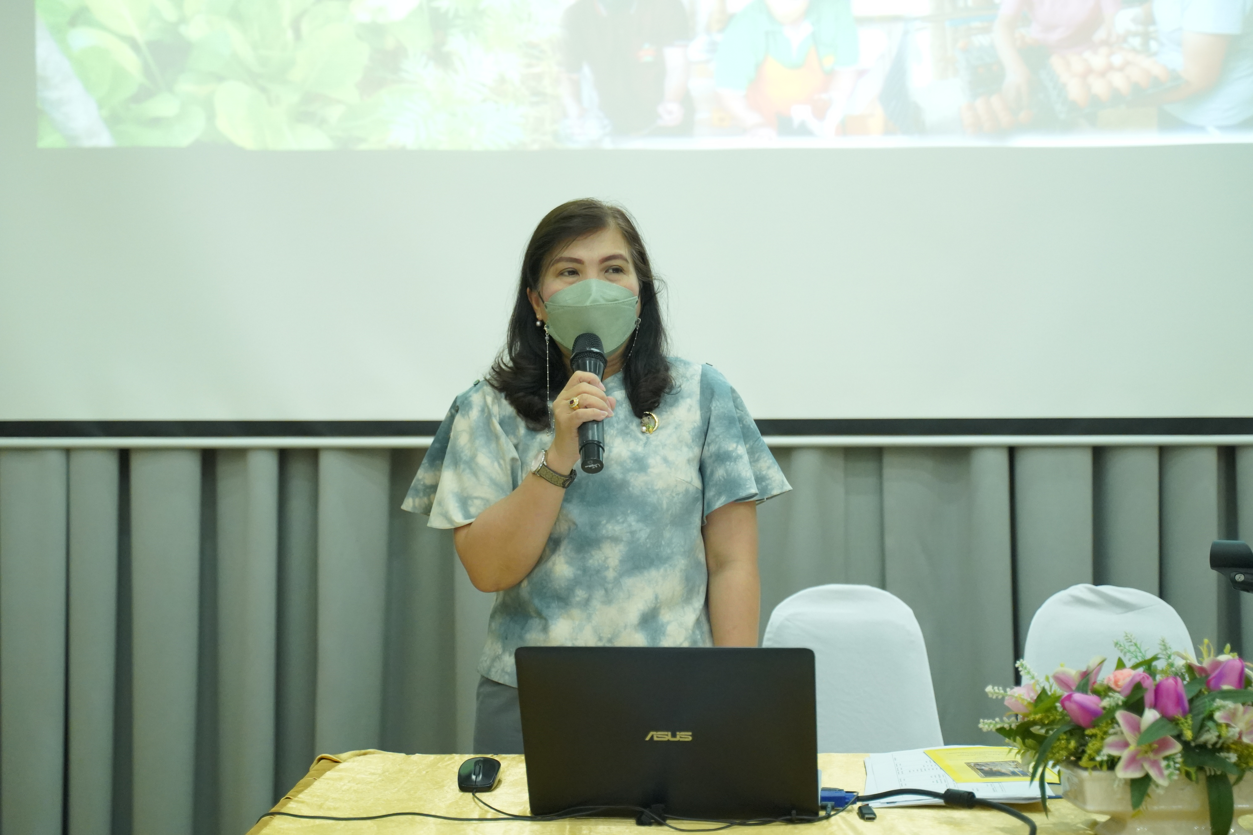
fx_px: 1845
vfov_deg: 25.5
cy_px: 418
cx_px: 626
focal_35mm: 53
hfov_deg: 37.5
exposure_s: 1/160
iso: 8000
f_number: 2.8
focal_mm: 53
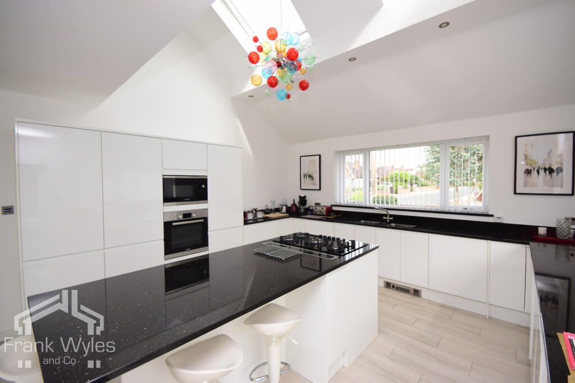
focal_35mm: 15
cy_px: 192
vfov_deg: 77.3
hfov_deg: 100.4
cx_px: 288
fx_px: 240
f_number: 9
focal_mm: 10
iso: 320
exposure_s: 1/160
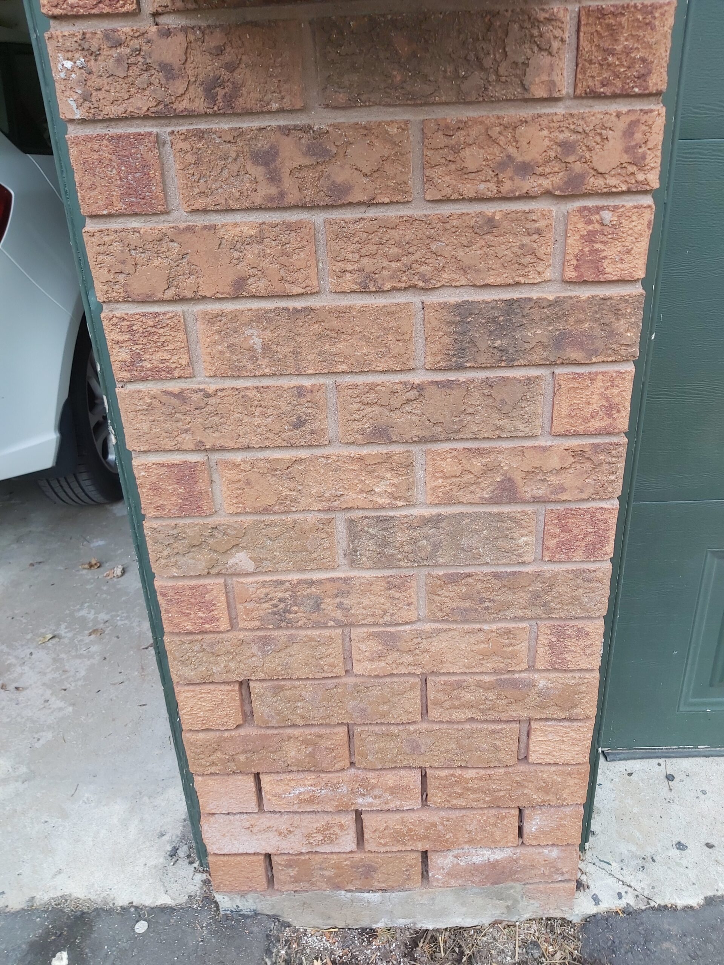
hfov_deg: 53.1
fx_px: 725
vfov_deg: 67.3
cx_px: 362
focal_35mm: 26
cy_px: 482
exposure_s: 1/204
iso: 64
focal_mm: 3.92
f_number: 1.7
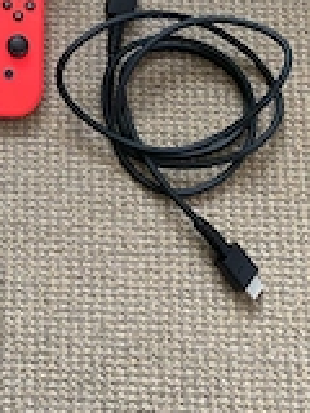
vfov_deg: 27.9
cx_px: -44
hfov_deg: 21.3
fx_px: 776
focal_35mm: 65
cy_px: -8
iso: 125
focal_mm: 4.25
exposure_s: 1/75
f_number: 1.8
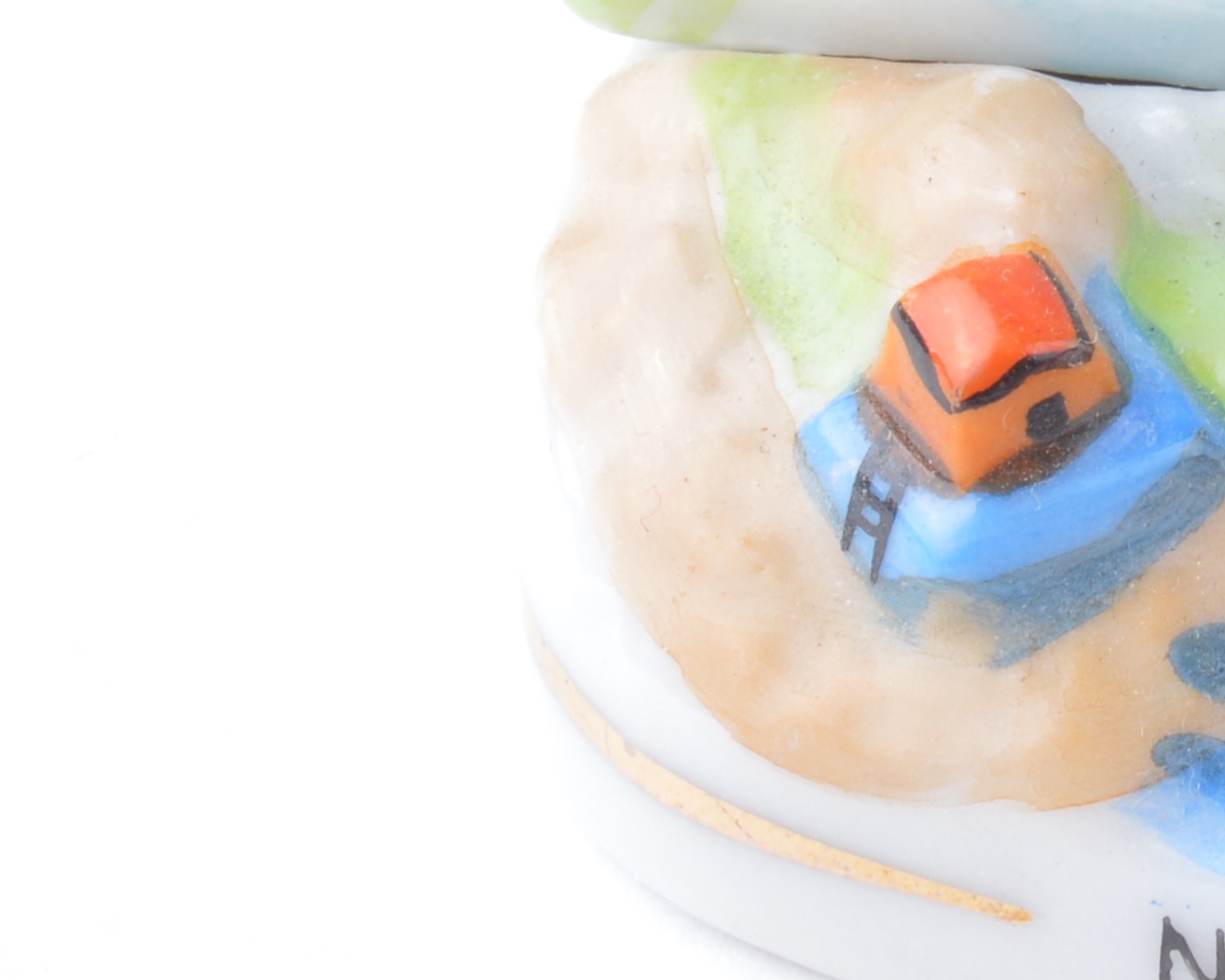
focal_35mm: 219
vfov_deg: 7.0
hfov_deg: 8.7
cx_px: 1480
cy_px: -95
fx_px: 7939
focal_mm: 34
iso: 100
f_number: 14
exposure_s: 1/25
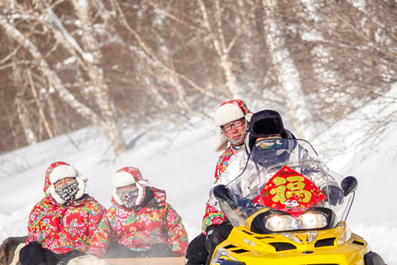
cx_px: 228
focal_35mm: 556
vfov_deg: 2.5
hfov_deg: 3.7
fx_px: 6136
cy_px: 183
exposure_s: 1/3200
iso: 400
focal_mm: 143.15
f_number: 4
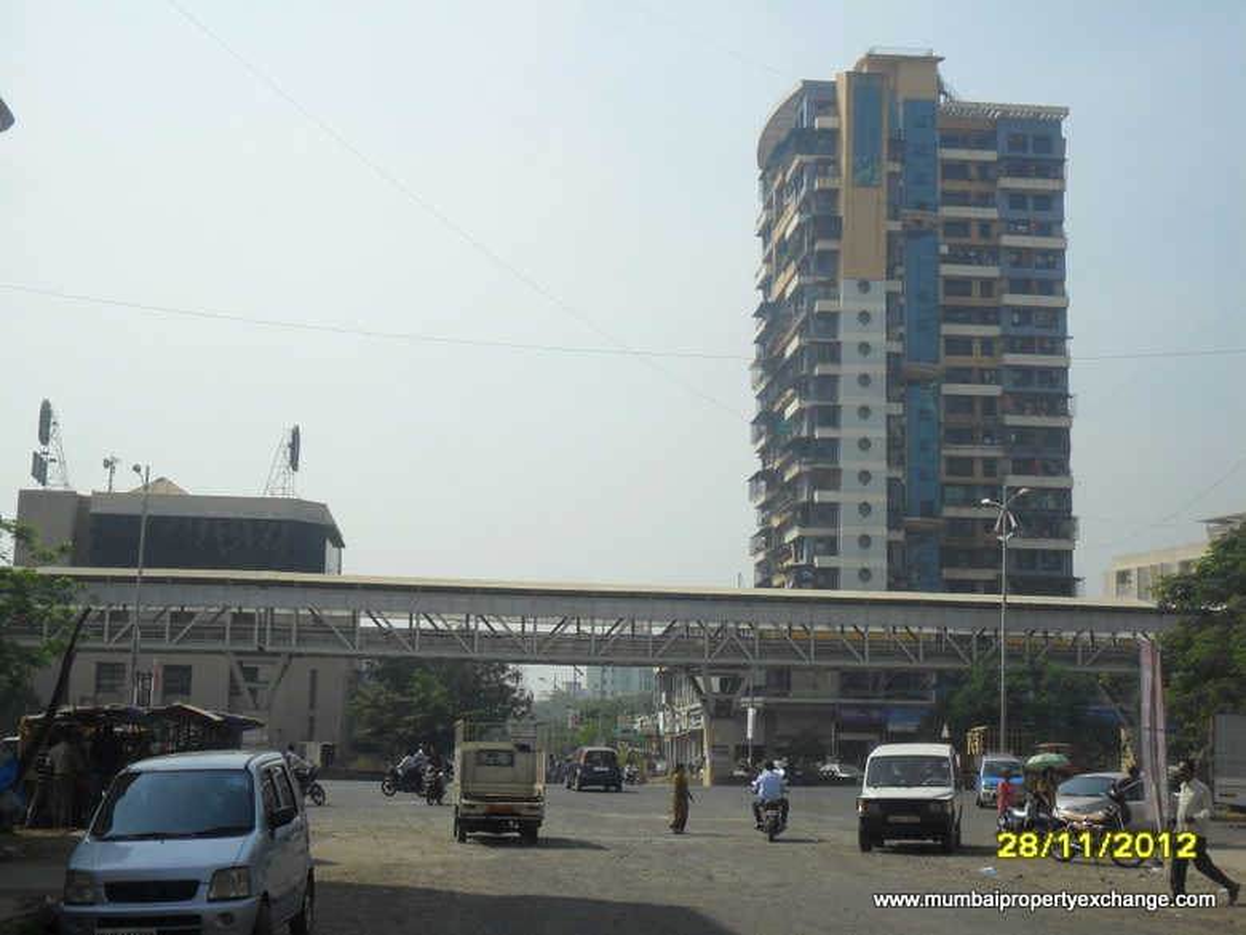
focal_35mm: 52
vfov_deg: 28.0
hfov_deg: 36.8
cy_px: 468
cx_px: 623
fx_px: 1872
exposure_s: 1/1000
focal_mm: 9.3
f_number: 5
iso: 100
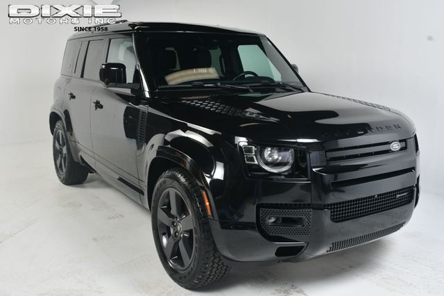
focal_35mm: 36
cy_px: 148
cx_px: 222
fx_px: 444
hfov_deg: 53.2
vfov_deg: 36.8
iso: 100
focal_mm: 24
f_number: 10
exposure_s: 1/160
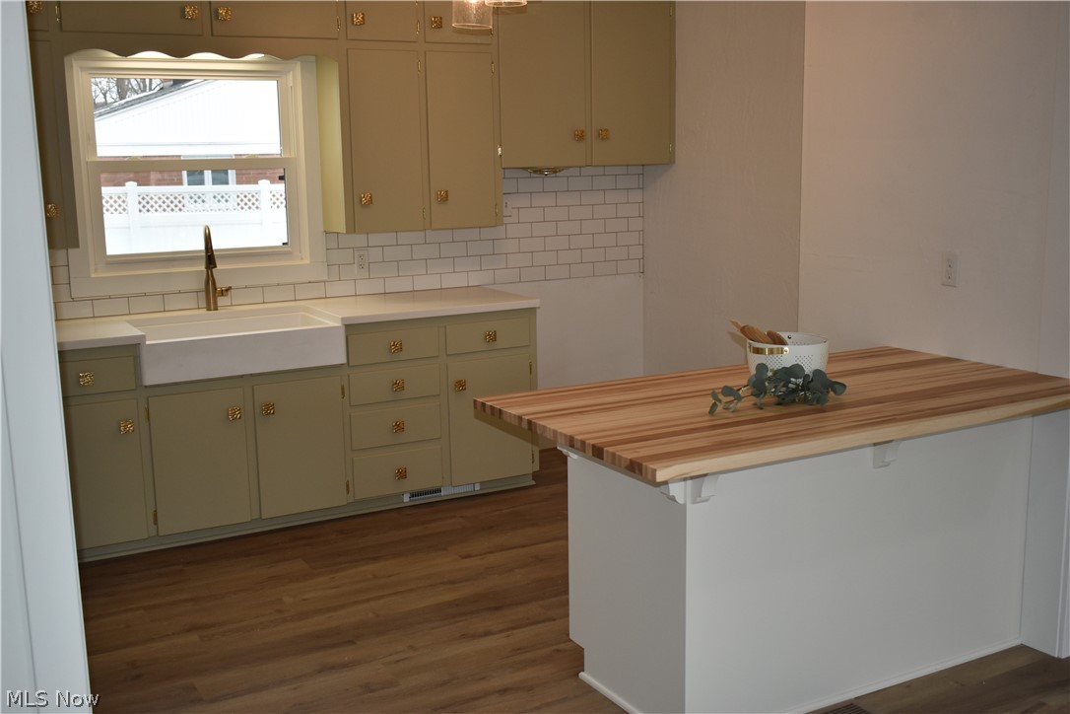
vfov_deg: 35.5
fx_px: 1114
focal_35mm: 38
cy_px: 357
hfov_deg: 51.3
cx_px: 535
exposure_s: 1/200
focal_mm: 25
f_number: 4
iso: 280
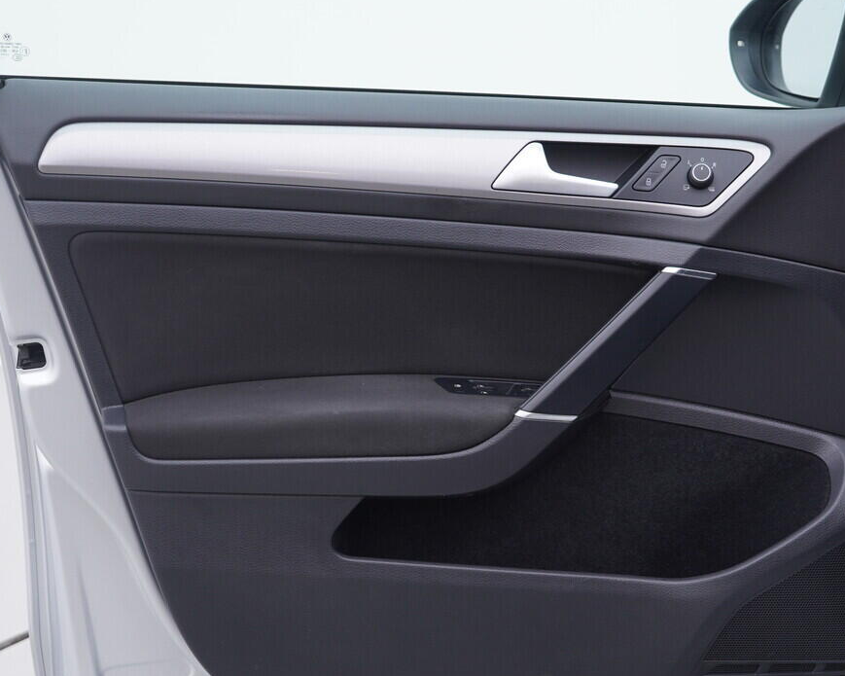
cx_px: 467
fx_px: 1400
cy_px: 438
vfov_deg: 27.0
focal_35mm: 56
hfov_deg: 33.5
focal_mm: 24
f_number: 3.2
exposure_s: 1/50
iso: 125
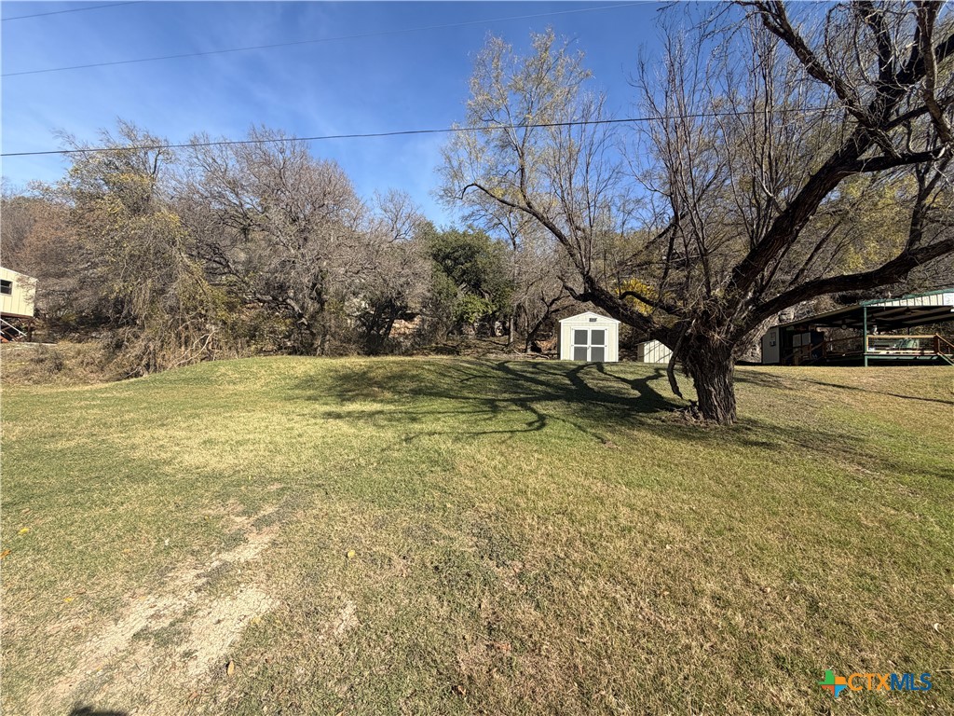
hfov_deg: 102.1
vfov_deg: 85.7
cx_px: 477
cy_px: 358
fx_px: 386
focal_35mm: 14
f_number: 2.2
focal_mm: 2.22
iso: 32
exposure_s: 1/770
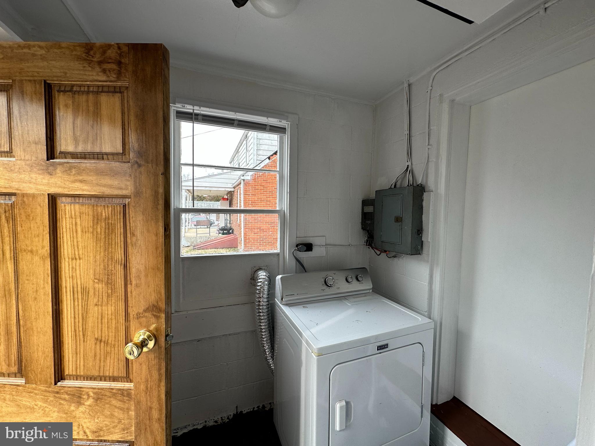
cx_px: 298
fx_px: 241
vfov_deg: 85.7
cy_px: 223
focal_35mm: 14
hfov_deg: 102.1
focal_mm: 2.2
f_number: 2.2
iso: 40
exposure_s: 1/134
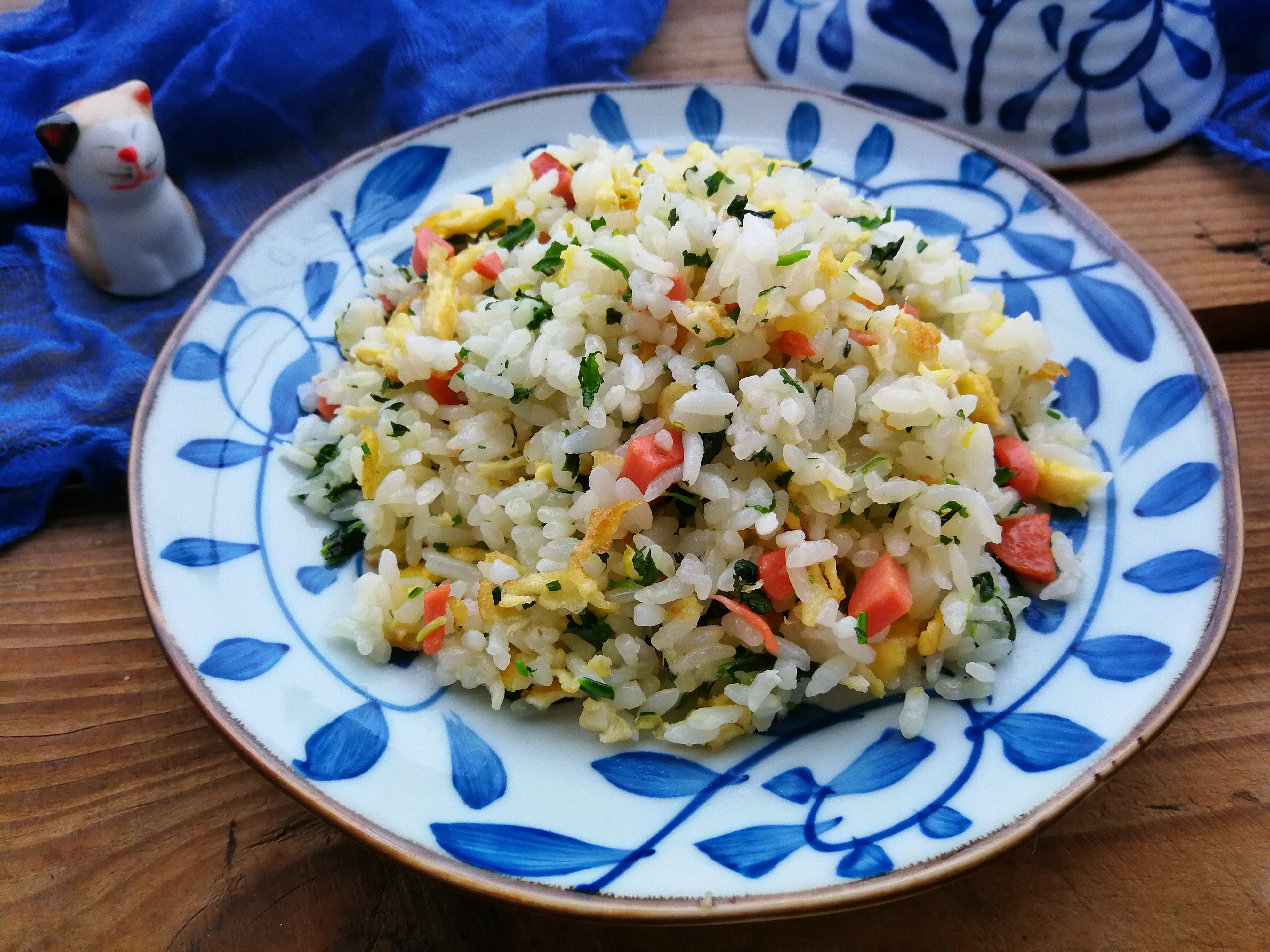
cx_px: 635
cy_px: 476
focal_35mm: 27
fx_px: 991
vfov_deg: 51.4
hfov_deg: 65.3
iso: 160
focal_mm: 3.95
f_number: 2.2
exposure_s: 1/33.3
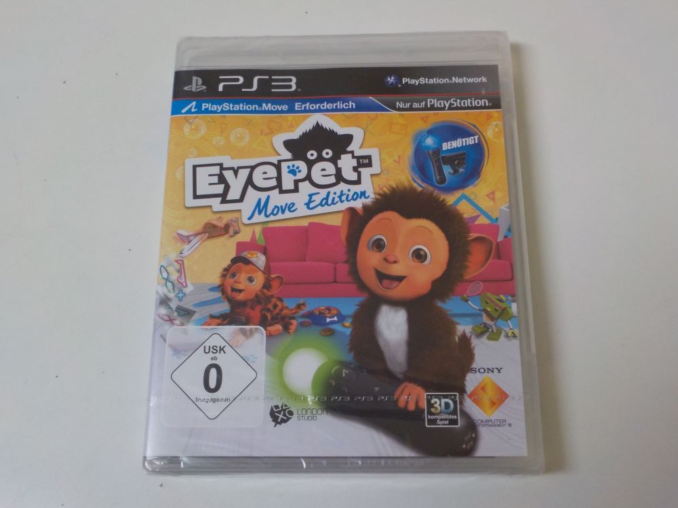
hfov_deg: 49.0
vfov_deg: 37.7
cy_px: 254
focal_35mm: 38
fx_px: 744
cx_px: 339
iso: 180
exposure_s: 1/30
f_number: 3.7
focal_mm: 5.2
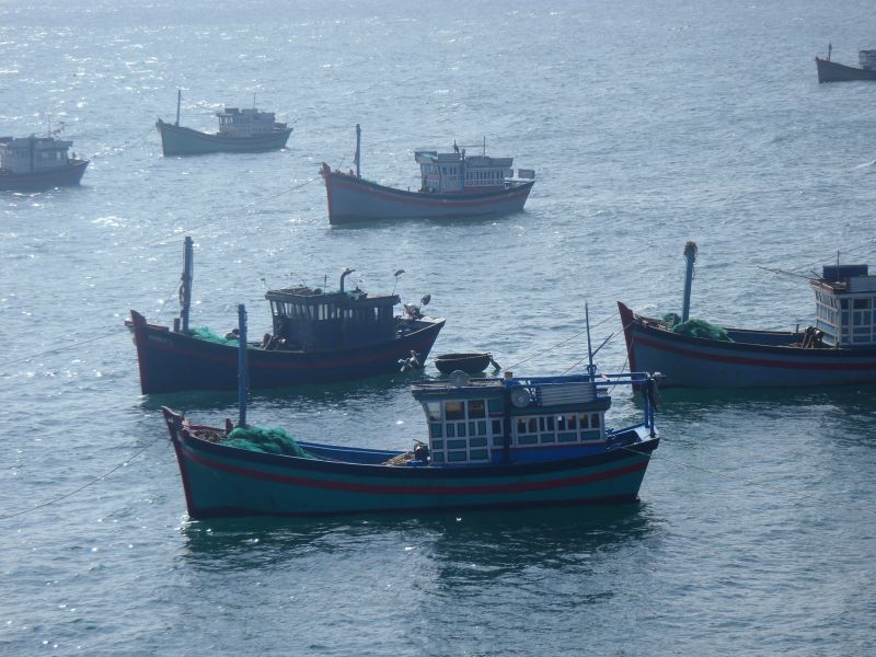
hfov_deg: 14.1
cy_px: 328
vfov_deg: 10.6
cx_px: 438
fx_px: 3543
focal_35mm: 140
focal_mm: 25
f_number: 5.9
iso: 80
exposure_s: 1/500
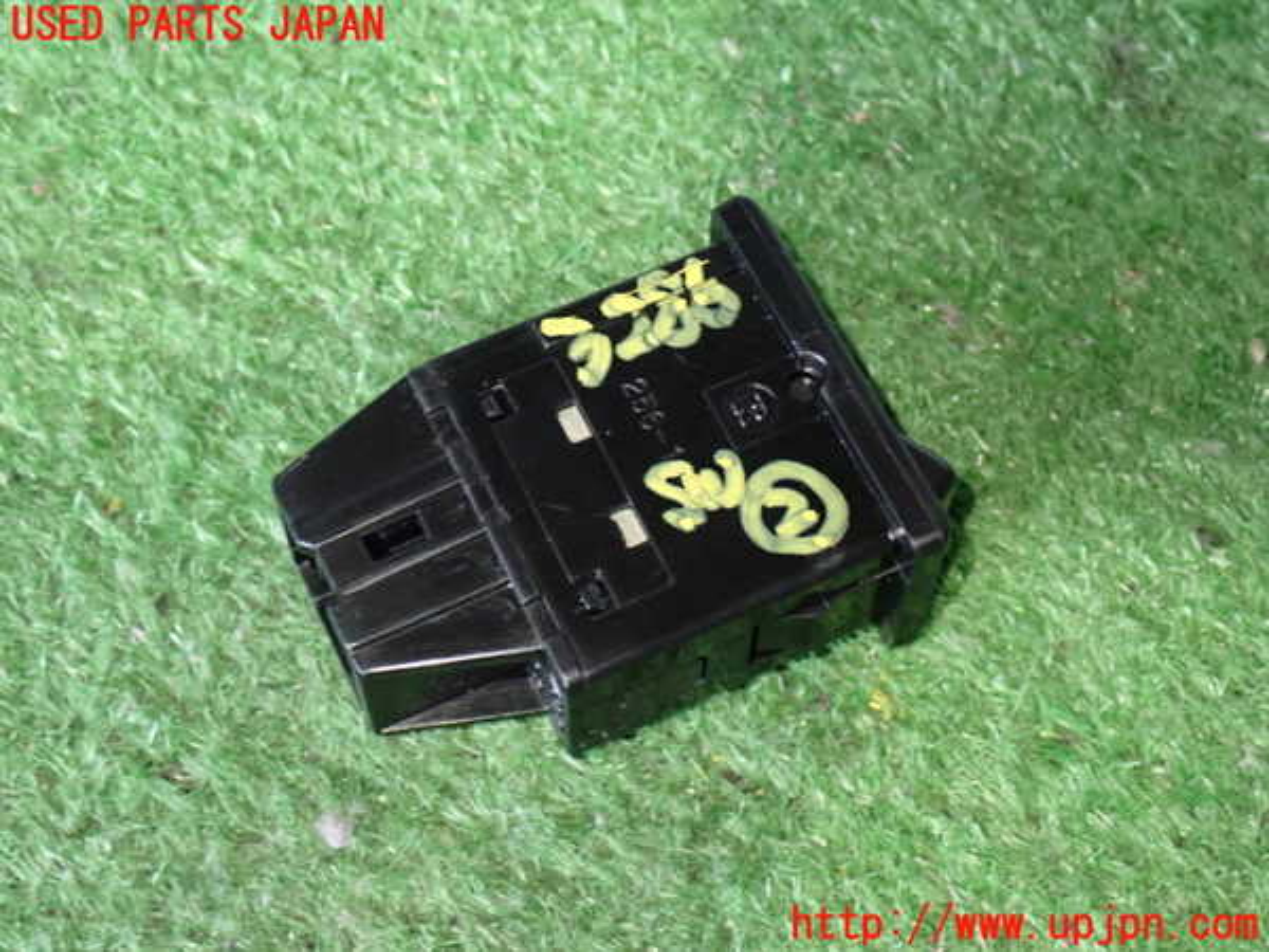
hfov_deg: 31.2
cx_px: 634
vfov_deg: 23.7
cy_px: 476
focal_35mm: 62
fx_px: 2273
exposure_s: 1/20
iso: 800
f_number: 3.6
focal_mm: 11.09
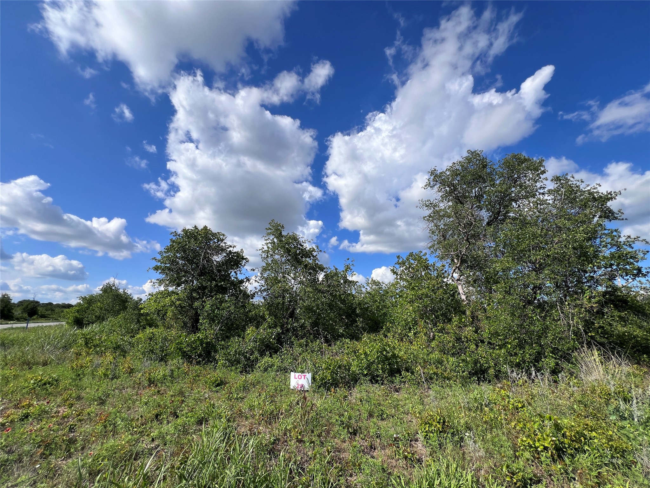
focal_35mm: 13
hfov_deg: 106.2
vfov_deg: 89.9
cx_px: 325
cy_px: 244
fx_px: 244
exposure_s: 1/2538
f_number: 1.8
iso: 32
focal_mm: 1.57
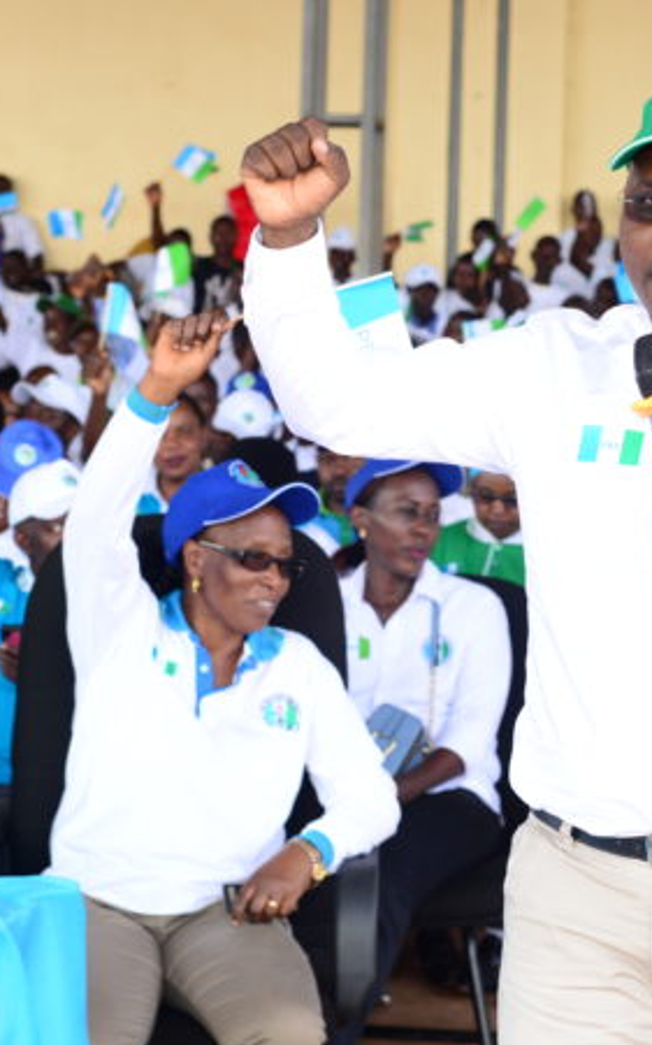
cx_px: 485
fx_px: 2475
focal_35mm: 87
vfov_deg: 23.8
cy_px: 519
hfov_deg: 14.9
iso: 250
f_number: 4.5
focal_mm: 50
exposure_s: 1/160
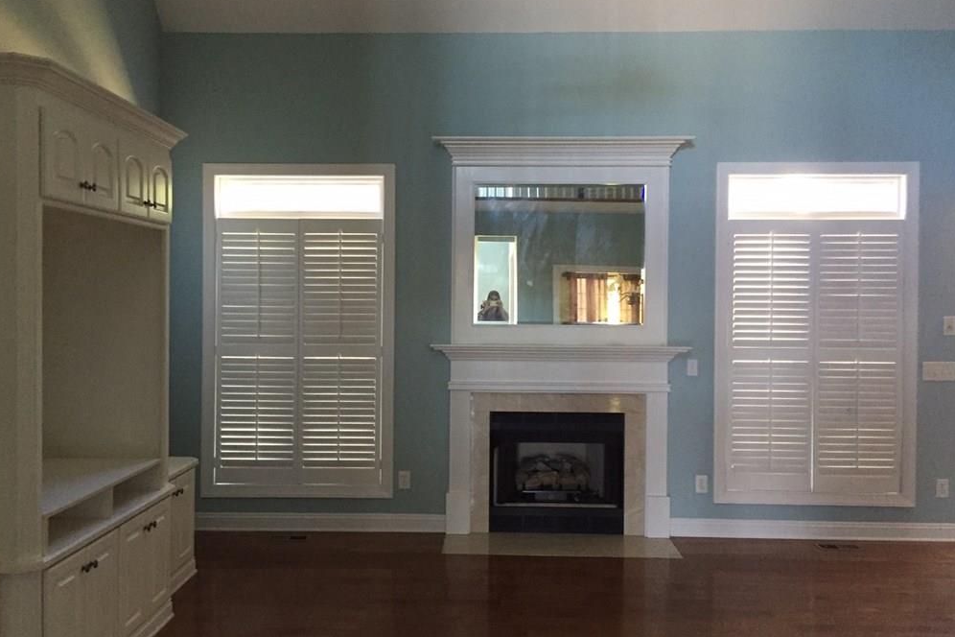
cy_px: 316
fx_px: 822
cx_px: 467
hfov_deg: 60.3
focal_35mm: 31
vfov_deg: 42.3
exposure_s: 1/24
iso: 250
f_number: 2.2
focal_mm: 4.15
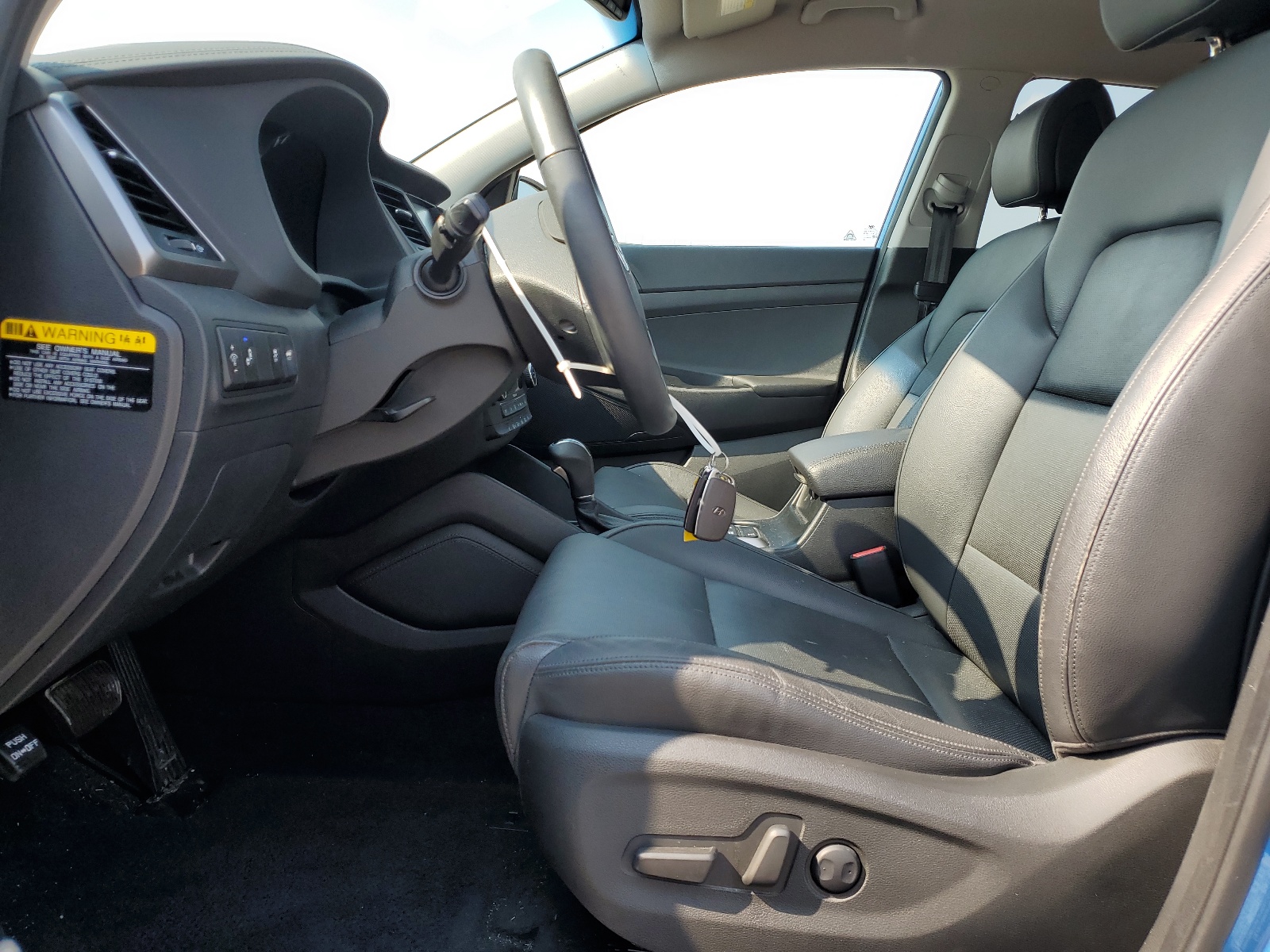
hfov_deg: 67.3
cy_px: 476
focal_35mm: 26
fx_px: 954
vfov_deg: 53.1
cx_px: 635
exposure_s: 1/667
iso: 50
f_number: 1.5
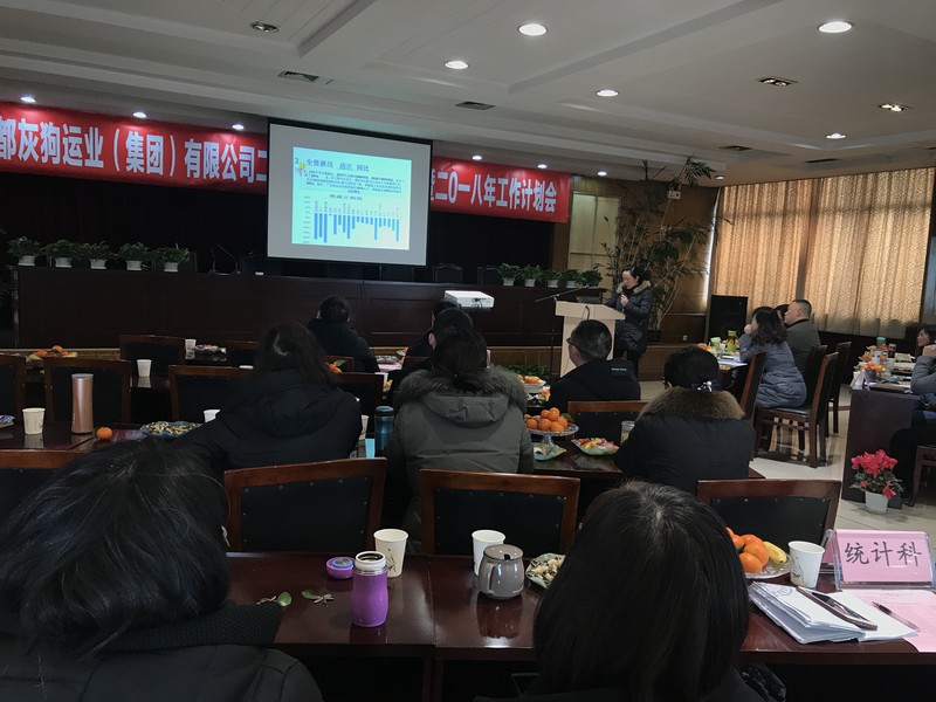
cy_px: 351
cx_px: 468
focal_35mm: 28
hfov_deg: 63.4
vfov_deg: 49.7
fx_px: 757
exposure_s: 1/33
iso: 25
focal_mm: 3.99
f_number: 1.8
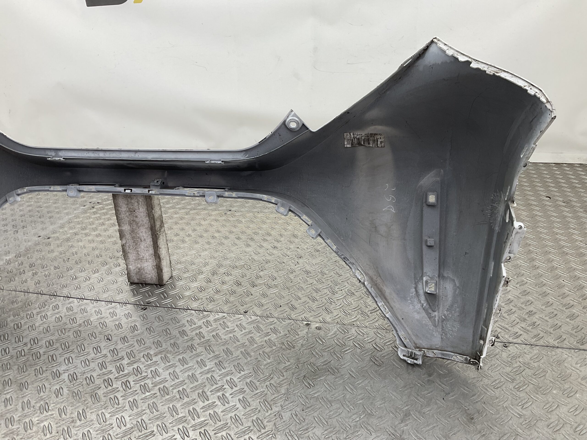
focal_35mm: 29
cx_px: 294
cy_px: 220
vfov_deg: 48.2
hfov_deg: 61.7
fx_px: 492
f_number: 1.8
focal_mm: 3
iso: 25
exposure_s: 1/100
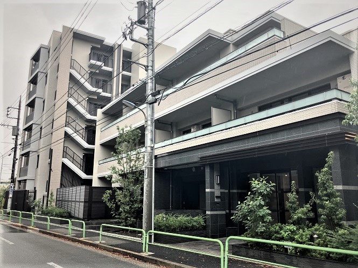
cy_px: 134
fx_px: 289
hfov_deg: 63.5
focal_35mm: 28
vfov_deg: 49.7
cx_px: 179
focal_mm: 3.99
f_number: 1.8
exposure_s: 1/121
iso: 40
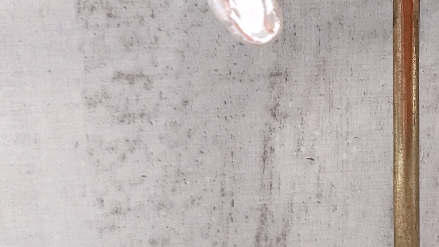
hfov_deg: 28.3
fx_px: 838
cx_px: 386
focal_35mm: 72
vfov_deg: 16.7
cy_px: 143
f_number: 1.8
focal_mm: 3.99
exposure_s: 1/15
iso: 80
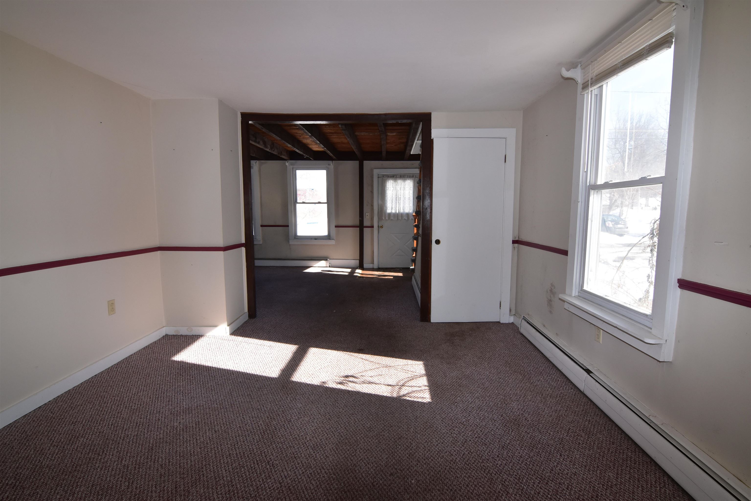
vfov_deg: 72.1
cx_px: 376
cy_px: 250
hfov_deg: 95.0
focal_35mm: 16
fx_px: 344
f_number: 9
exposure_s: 1/125
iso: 640
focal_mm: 11
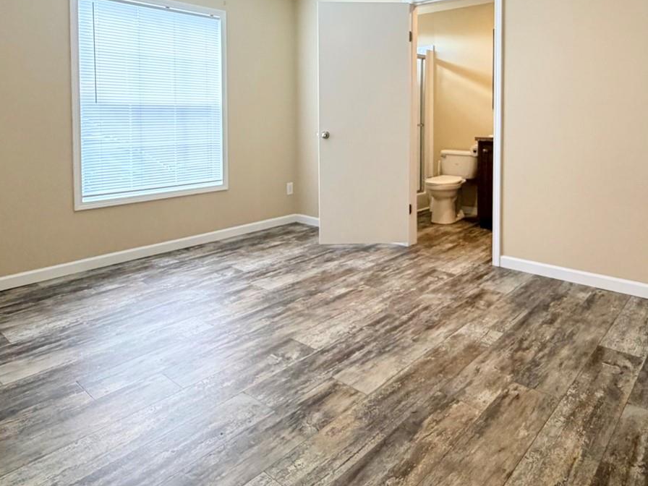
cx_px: 376
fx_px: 468
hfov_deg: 68.9
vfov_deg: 52.9
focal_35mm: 25
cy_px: 134
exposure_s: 1/60
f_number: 2.2
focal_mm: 2.22
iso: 400
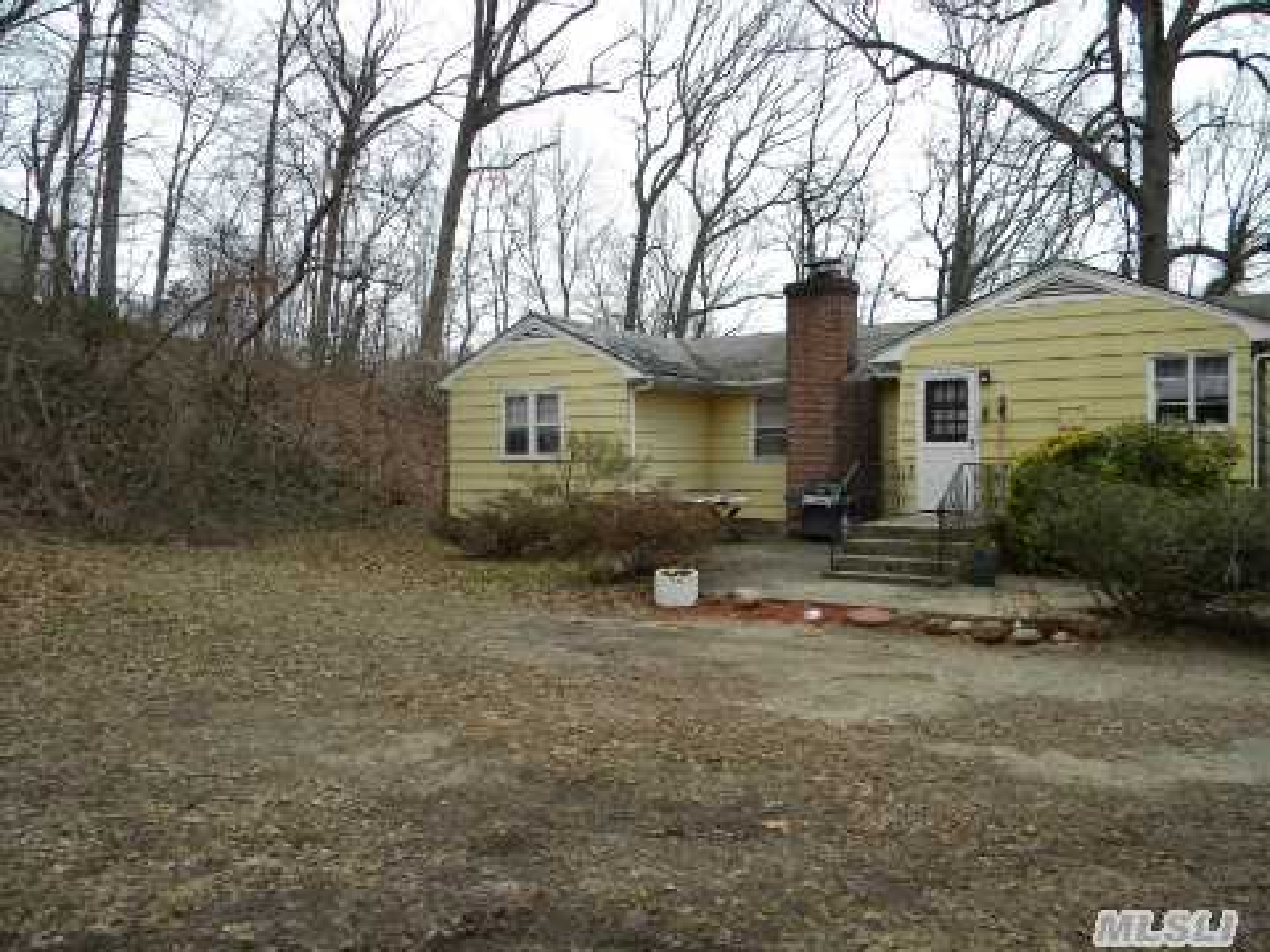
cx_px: 635
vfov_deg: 49.7
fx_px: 1027
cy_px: 476
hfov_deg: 63.4
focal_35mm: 28
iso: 230
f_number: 3.5
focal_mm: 5
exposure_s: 1/500
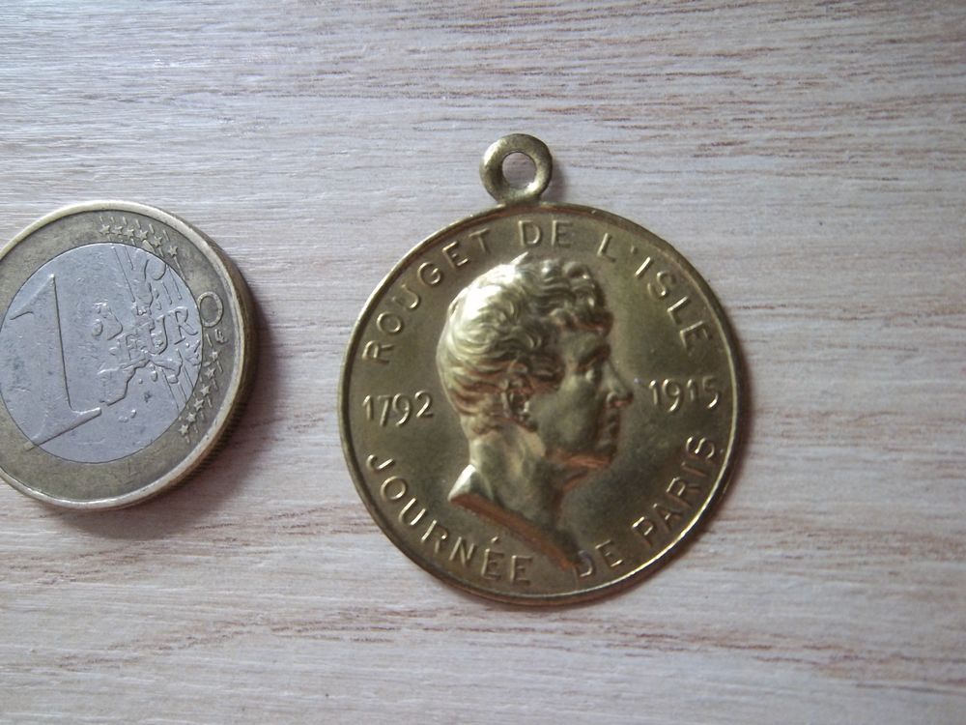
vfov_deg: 49.7
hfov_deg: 63.4
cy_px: 362
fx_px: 781
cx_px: 483
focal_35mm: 28
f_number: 3.5
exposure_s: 1/13
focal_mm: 5.05
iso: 160
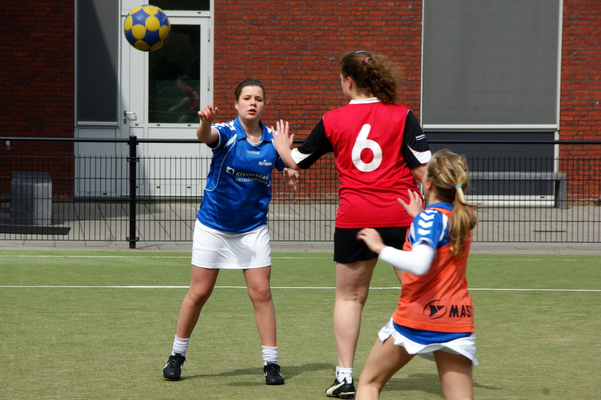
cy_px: 200
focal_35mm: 204
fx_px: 3397
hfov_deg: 10.1
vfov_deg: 6.7
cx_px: 300
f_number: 13
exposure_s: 1/250
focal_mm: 135
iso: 200
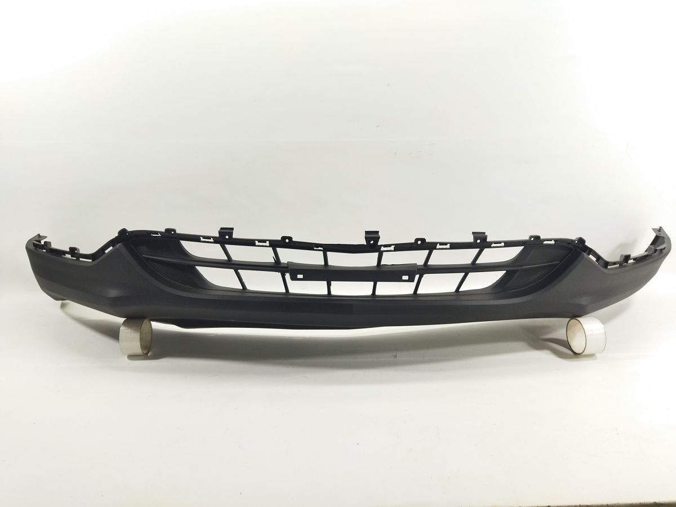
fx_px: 527
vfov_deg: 51.4
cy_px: 254
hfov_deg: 65.3
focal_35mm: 27
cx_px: 338
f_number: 1.79
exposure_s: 1/100
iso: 141
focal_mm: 4.71
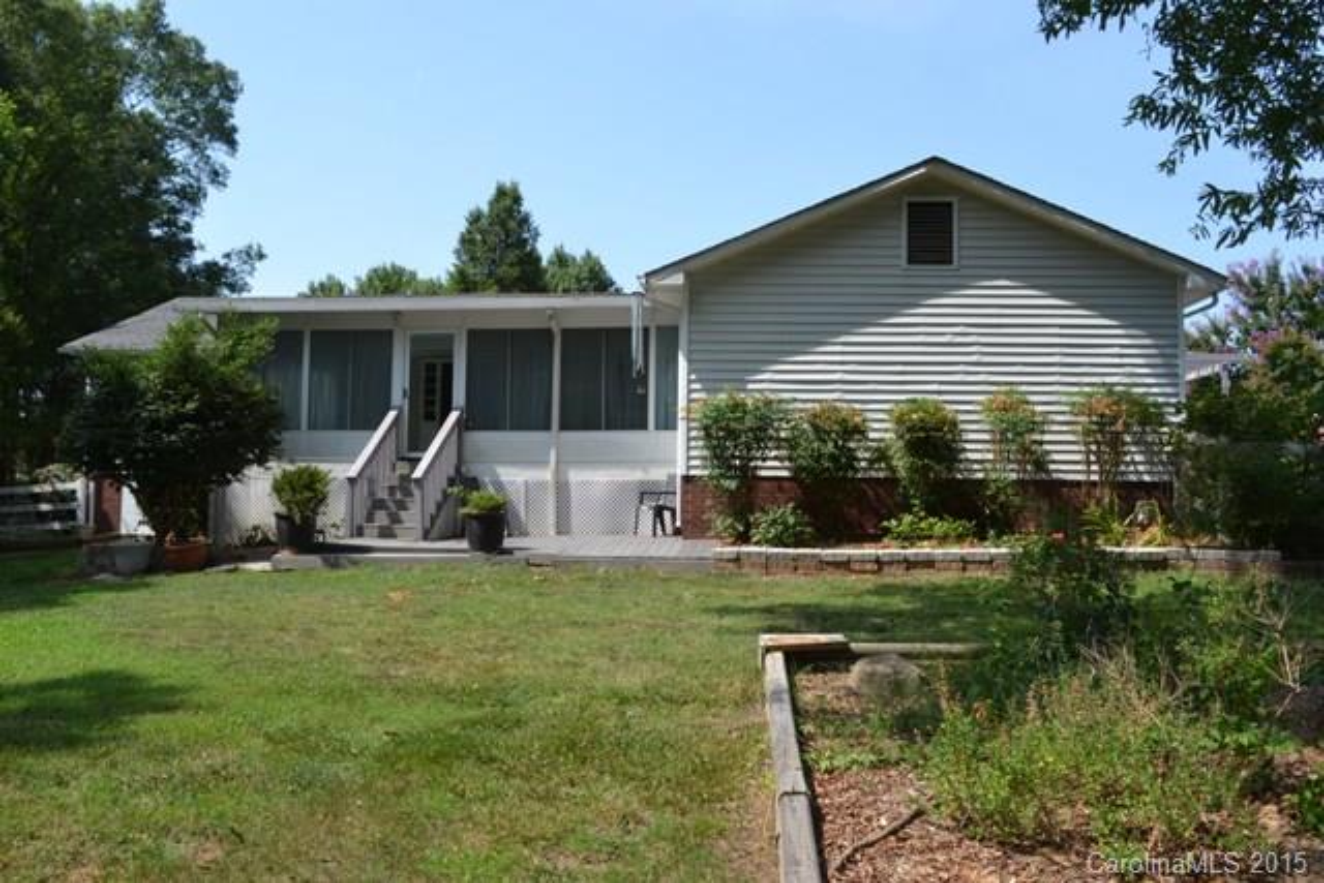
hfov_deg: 67.4
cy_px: 442
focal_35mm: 27
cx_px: 662
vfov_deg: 48.0
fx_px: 993
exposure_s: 1/200
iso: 100
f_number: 7.1
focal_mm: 18
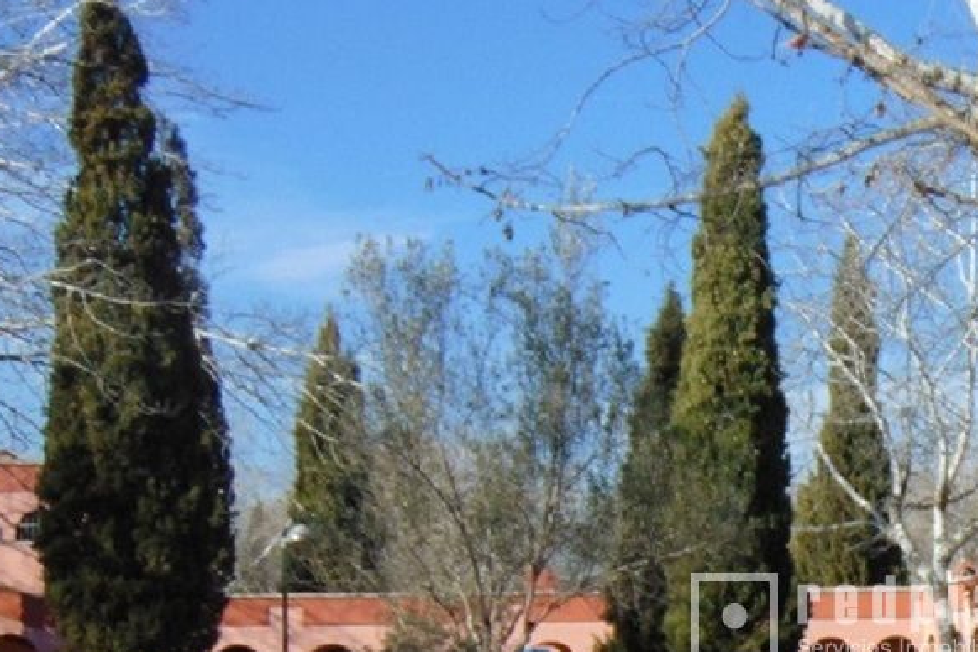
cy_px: 618
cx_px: 865
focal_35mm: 96
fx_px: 2608
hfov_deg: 20.8
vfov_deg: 14.1
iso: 80
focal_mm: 7.6
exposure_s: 1/800
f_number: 3.3
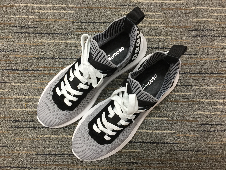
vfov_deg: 48.2
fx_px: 189
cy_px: 85
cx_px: 113
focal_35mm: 29
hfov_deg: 61.7
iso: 50
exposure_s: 1/17
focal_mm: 4.15
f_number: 2.2
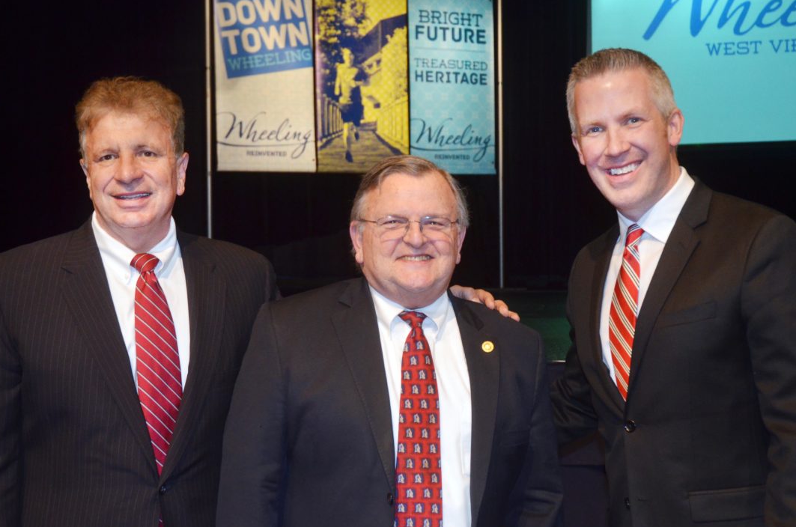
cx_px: 406
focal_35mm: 59
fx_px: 1302
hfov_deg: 34.0
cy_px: 259
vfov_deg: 22.9
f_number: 5
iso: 1250
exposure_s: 1/125
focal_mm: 38
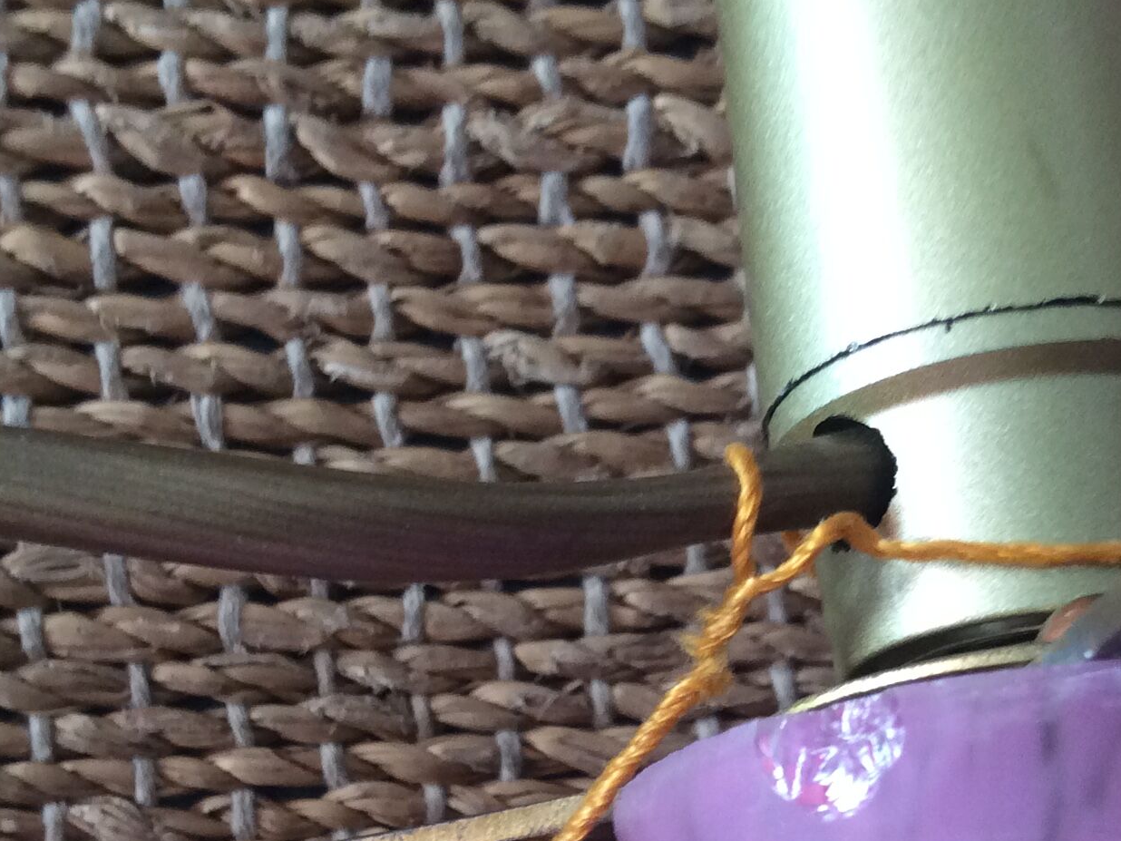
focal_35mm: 67
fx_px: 2170
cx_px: 534
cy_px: 600
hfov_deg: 29.0
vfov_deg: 21.8
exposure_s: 1/25
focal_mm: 3.3
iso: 80
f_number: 2.4
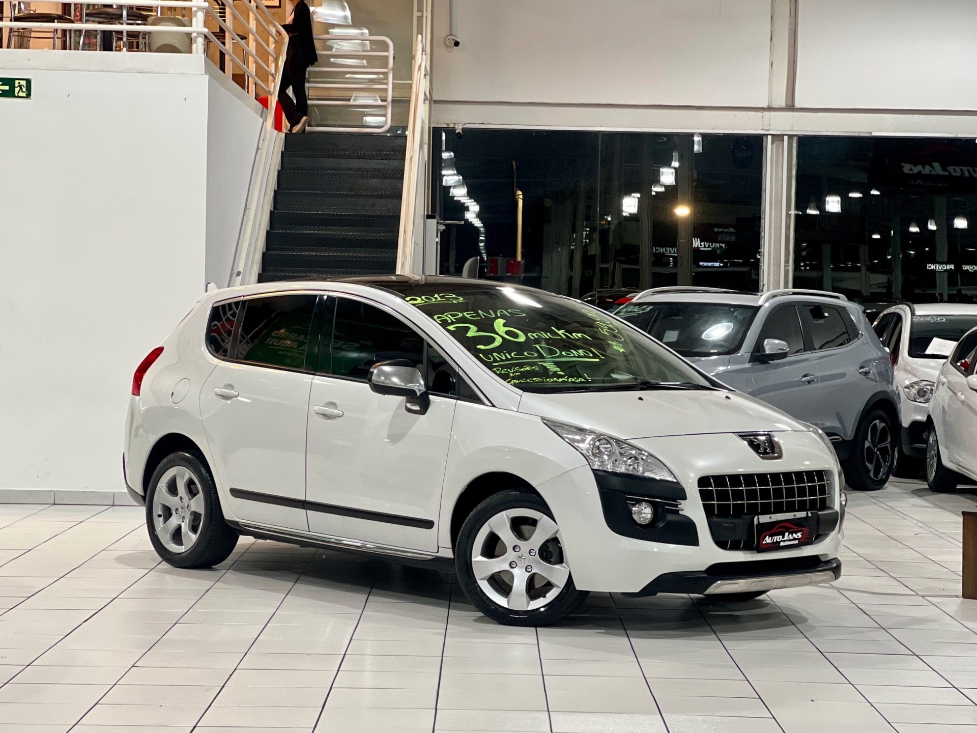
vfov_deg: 19.1
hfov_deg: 25.3
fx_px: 2173
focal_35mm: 77
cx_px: 488
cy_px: 366
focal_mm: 9
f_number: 2.8
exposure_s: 1/40
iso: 250
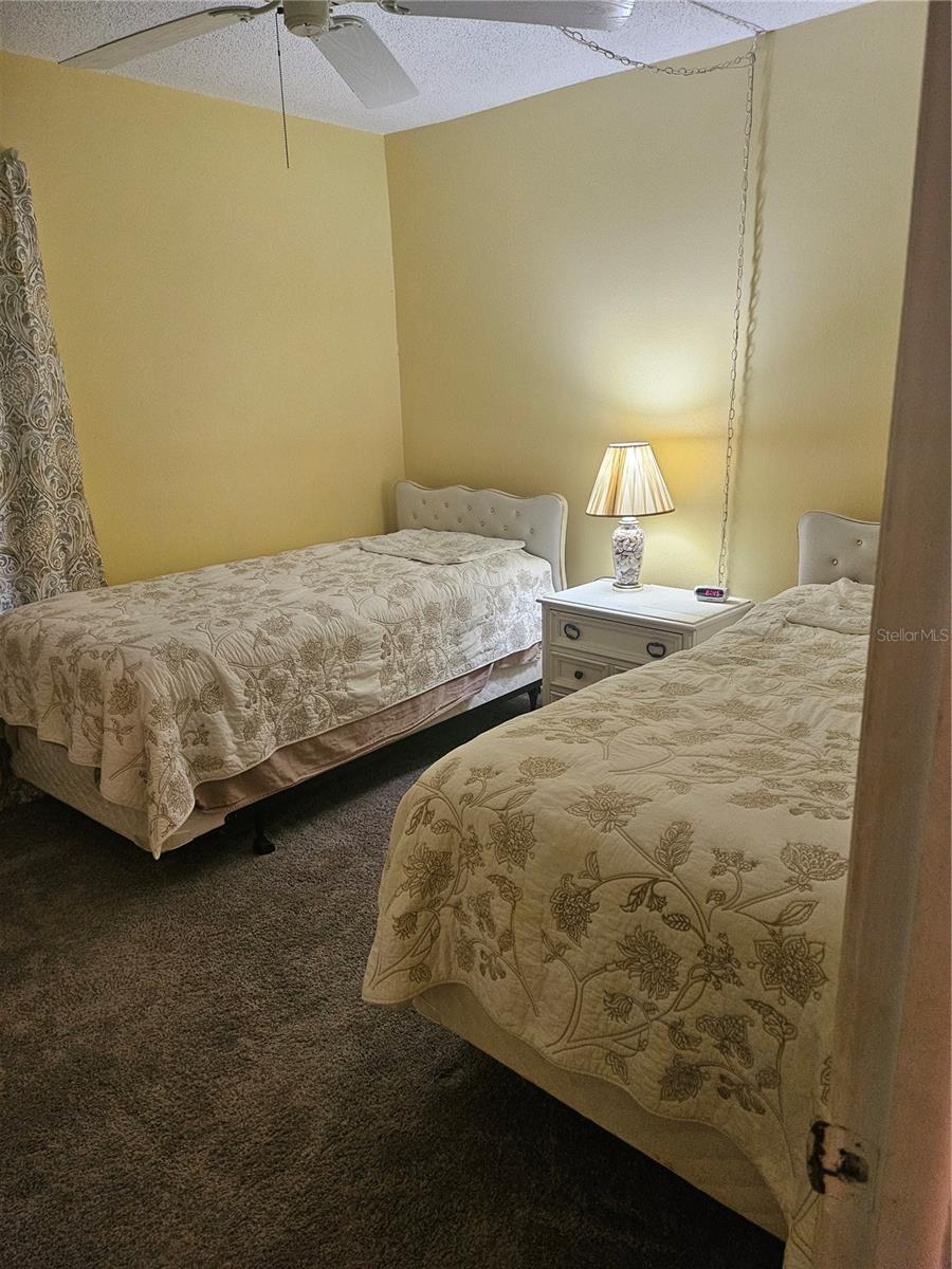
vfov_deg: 71.6
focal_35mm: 24
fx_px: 880
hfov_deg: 56.8
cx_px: 476
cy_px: 634
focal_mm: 5
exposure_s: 1/120
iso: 500
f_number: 1.8
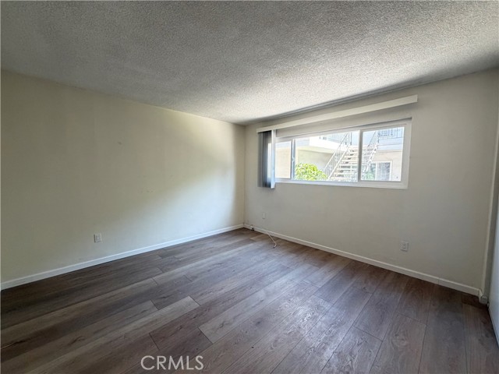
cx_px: 250
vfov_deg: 85.7
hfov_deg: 102.1
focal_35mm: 14
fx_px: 202
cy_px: 187
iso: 320
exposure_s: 1/86
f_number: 2.2
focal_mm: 2.22
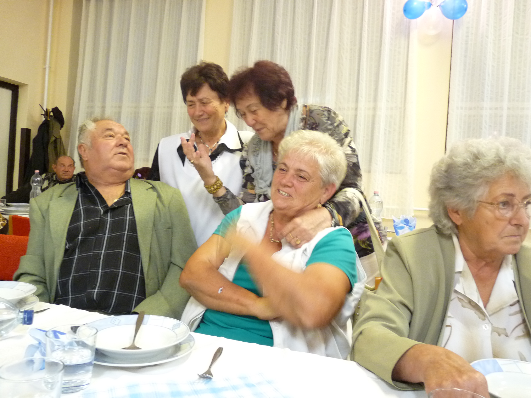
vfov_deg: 51.4
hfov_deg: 65.3
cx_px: 266
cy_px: 199
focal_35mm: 27
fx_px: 414
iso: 400
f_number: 2.8
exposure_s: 1/10
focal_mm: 4.8
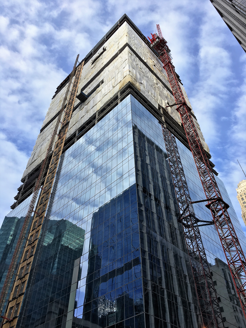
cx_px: 123
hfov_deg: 48.2
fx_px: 275
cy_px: 164
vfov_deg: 61.7
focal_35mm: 29
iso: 25
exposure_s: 1/810
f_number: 2.2
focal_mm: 4.15
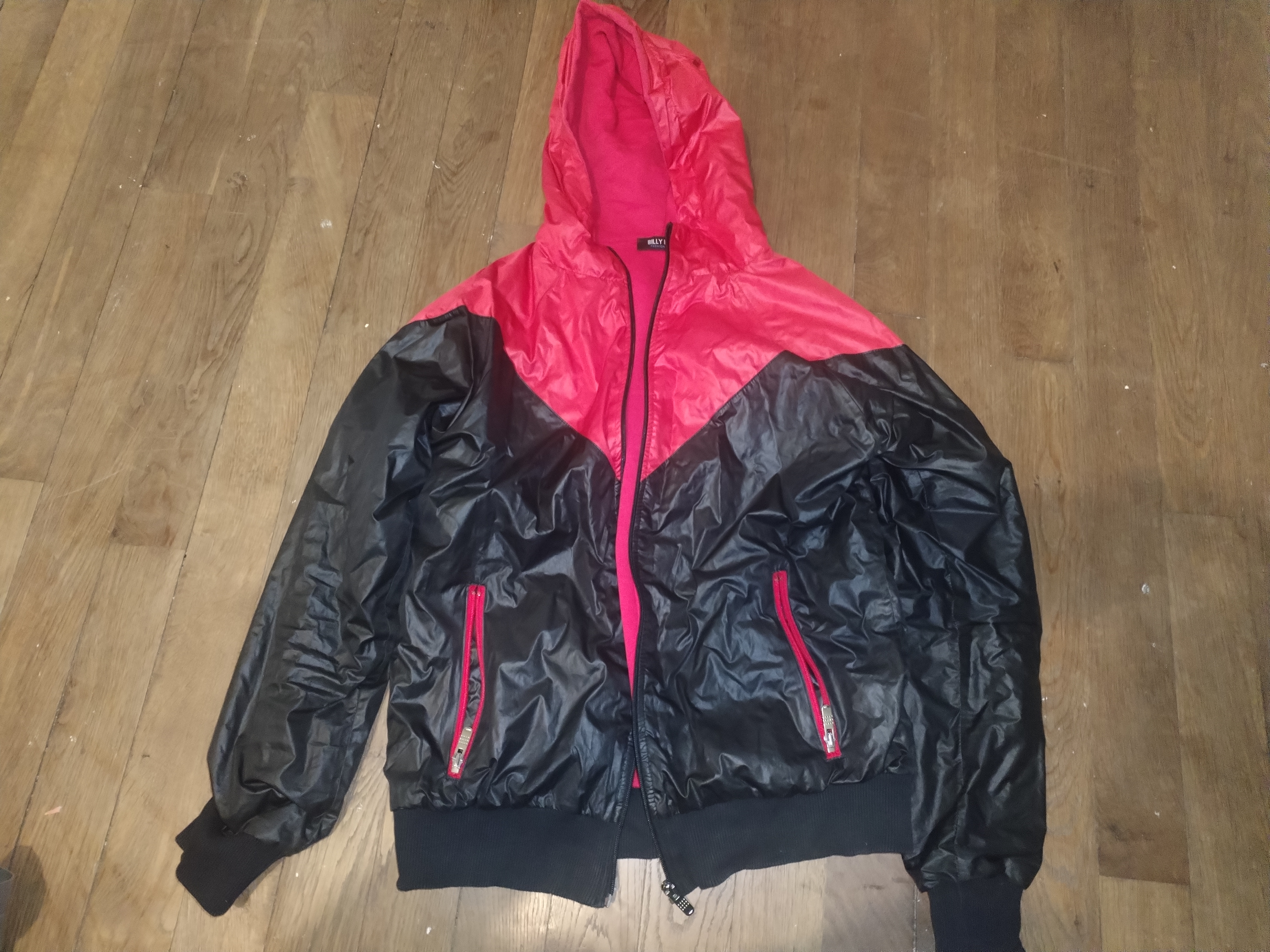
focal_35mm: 26
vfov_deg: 53.1
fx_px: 954
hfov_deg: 67.3
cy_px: 476
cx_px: 635
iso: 2830
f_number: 1.8
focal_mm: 4.75
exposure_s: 1/16.7
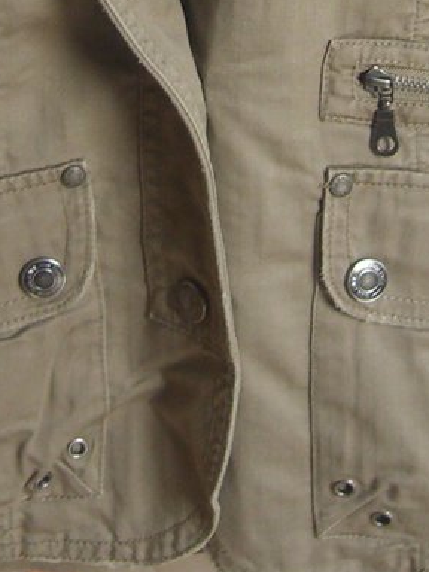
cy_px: -160
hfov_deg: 11.2
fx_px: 2181
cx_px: 168
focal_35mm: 132
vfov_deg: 14.4
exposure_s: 1/30
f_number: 2.8
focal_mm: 7.9
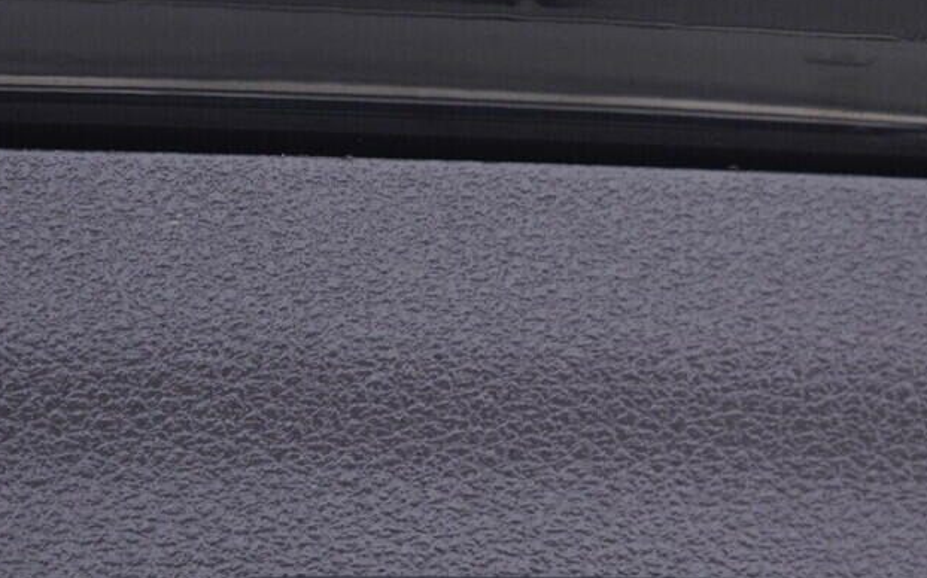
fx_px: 2146
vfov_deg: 14.9
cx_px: 580
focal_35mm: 85
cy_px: 657
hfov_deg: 24.3
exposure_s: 1/40
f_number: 2.8
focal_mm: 24
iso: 200
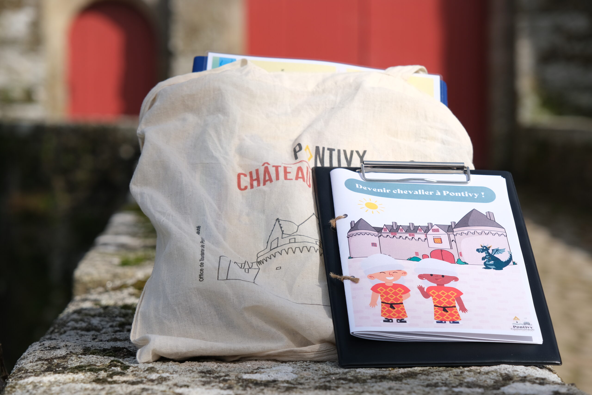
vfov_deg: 11.4
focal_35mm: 120
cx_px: 296
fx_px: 1973
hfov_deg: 17.1
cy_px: 198
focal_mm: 80
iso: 160
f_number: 5.6
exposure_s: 1/600
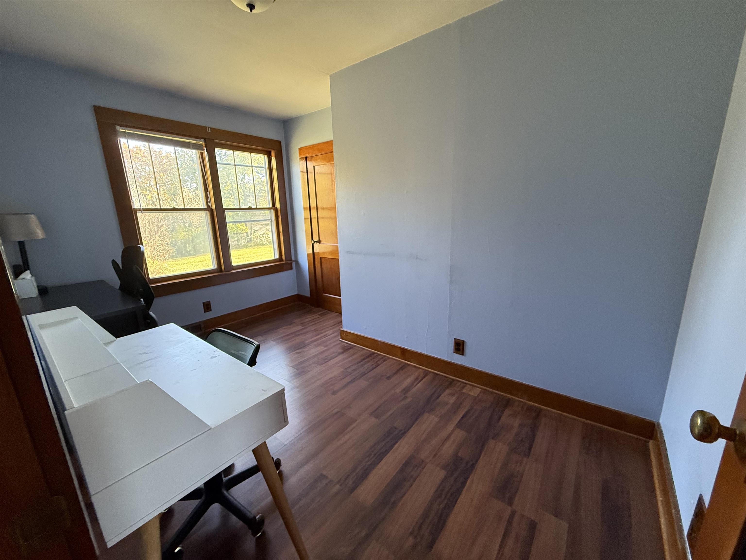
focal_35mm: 14
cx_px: 373
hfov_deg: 102.1
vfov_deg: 85.7
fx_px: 302
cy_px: 280
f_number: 2.2
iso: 320
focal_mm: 2.22
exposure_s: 1/69
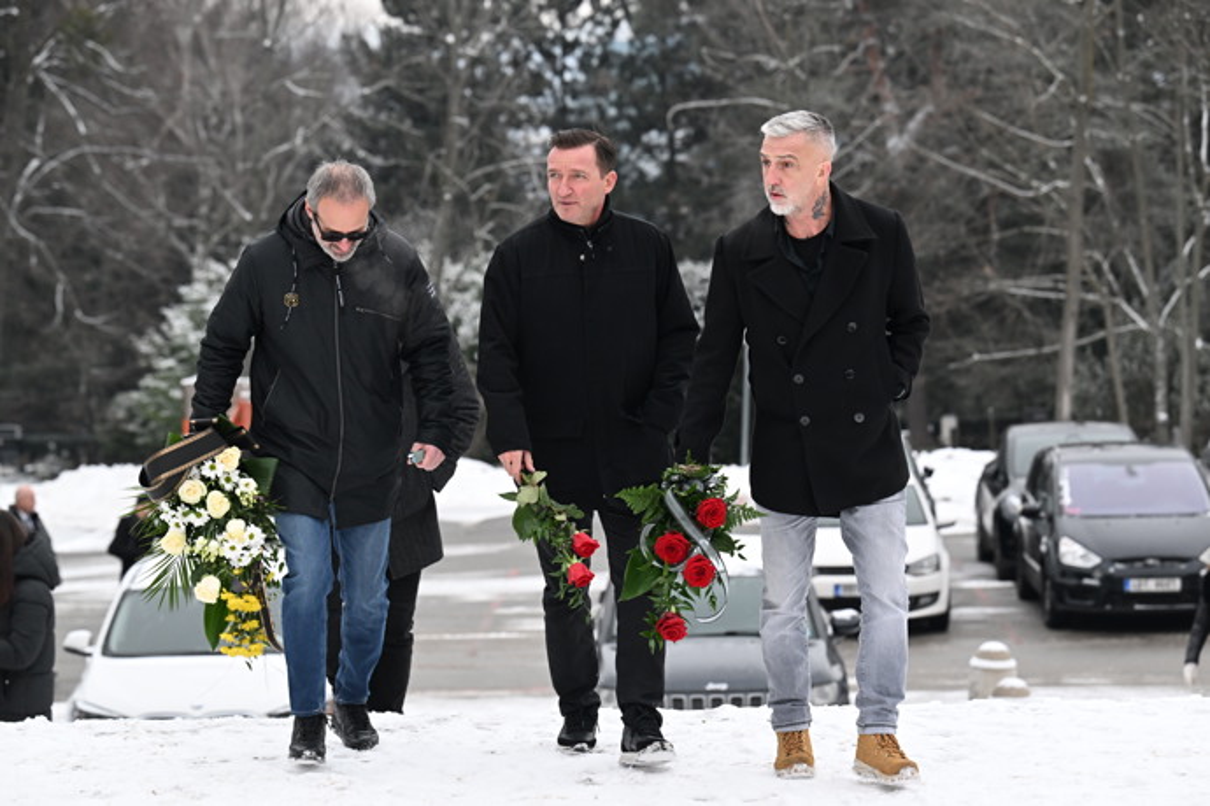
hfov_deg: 17.1
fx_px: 4033
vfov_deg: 11.4
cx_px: 605
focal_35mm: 120
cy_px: 403
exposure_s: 1/400
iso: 1600
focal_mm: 120
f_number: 5
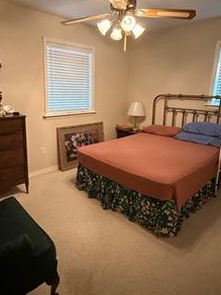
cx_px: 91
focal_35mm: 23
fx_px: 196
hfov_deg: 58.5
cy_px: 134
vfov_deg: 73.8
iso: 1000
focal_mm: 2.22
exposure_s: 1/40
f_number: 2.2
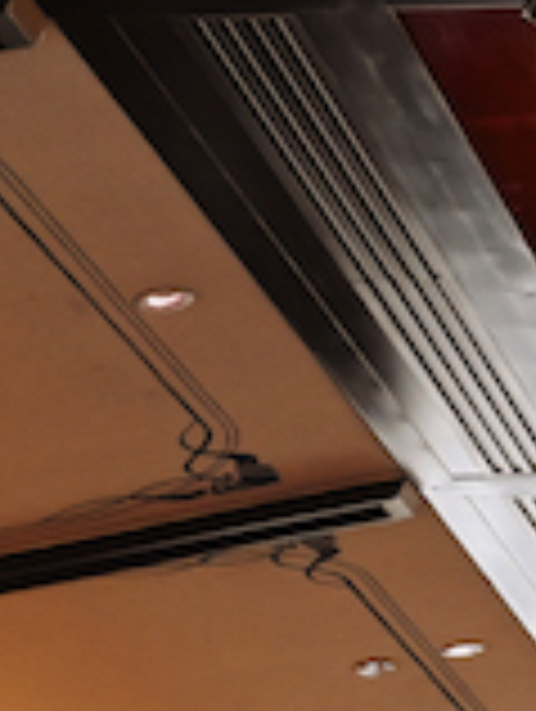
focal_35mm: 219
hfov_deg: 6.4
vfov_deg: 8.4
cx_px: 1351
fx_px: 4509
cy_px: 1557
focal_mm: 30
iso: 500
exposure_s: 1/10
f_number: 11
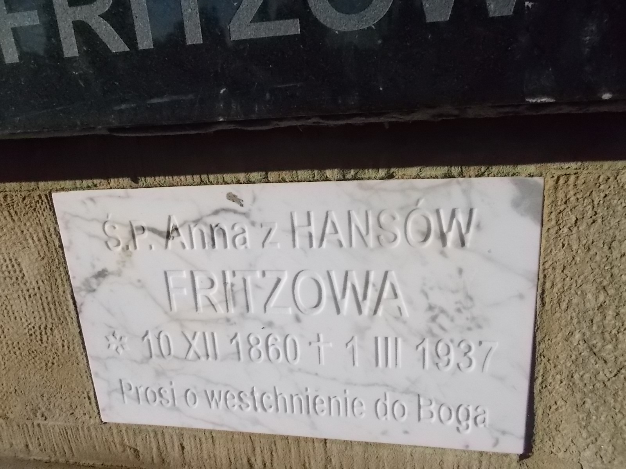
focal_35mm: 26
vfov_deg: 53.1
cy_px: 234
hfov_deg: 67.3
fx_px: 470
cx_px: 313
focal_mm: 4.6
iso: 400
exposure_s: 1/800
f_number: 8
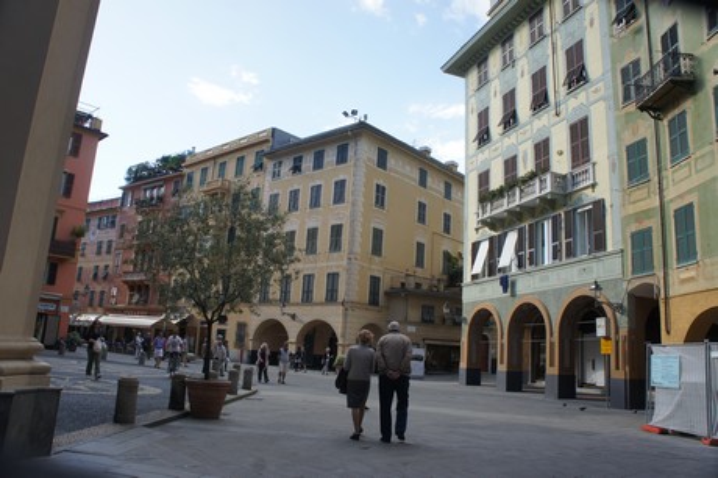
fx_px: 538
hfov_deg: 67.4
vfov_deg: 47.9
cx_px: 359
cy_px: 239
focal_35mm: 27
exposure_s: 1/250
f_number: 7.1
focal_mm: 18
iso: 250
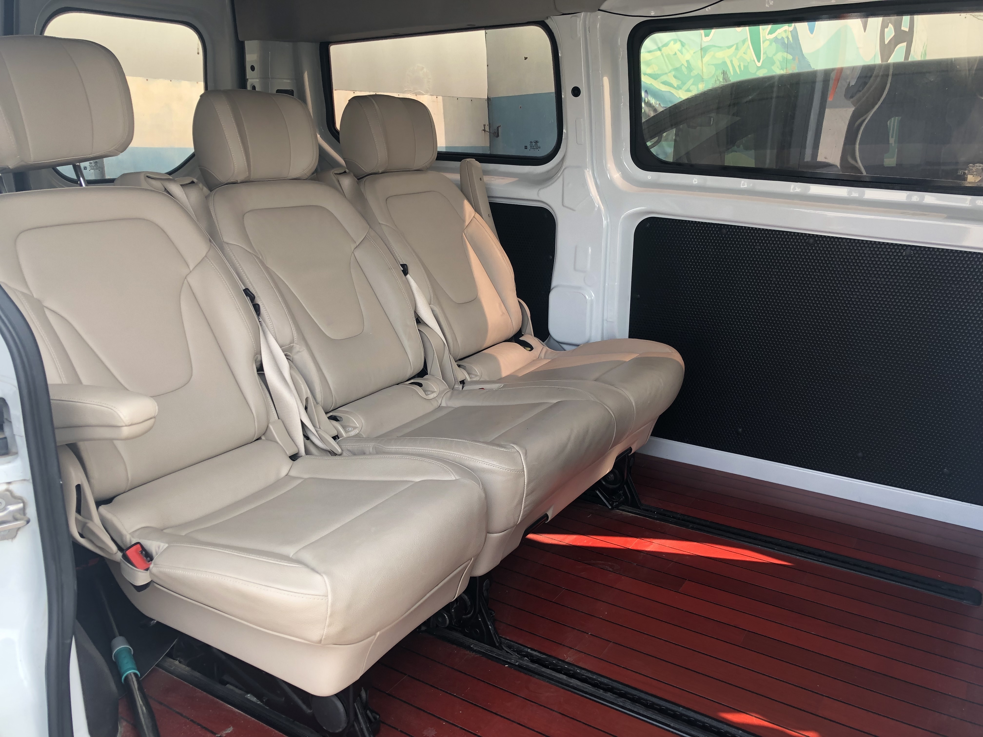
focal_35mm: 28
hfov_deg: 63.4
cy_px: 368
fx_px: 795
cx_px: 492
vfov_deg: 49.7
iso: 20
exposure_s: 1/130
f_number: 1.8
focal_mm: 4
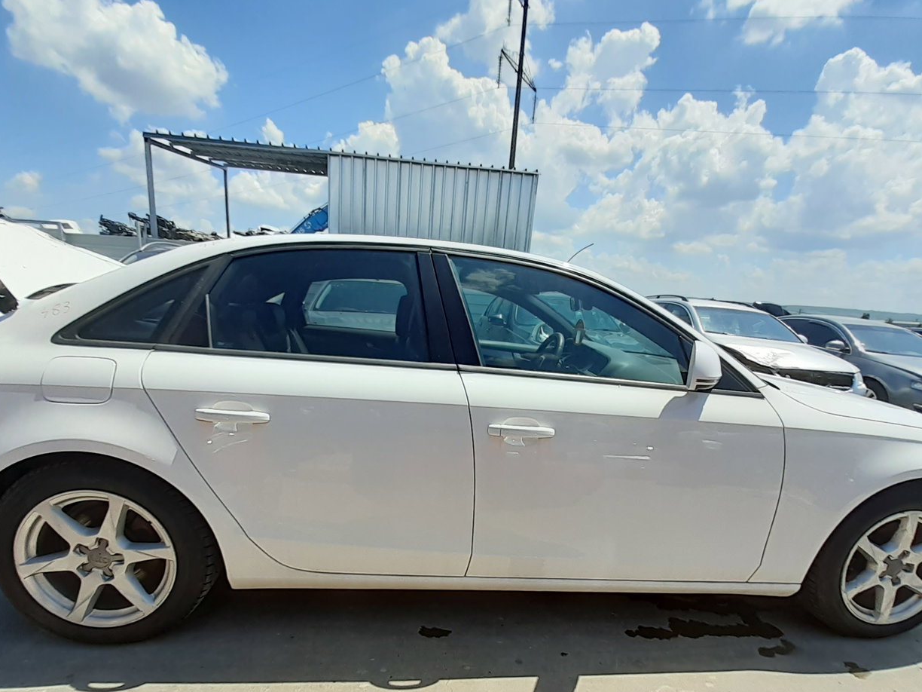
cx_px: 429
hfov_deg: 90.9
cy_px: 427
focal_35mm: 17
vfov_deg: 73.6
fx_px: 453
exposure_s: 1/992
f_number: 2.2
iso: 40
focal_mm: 1.13
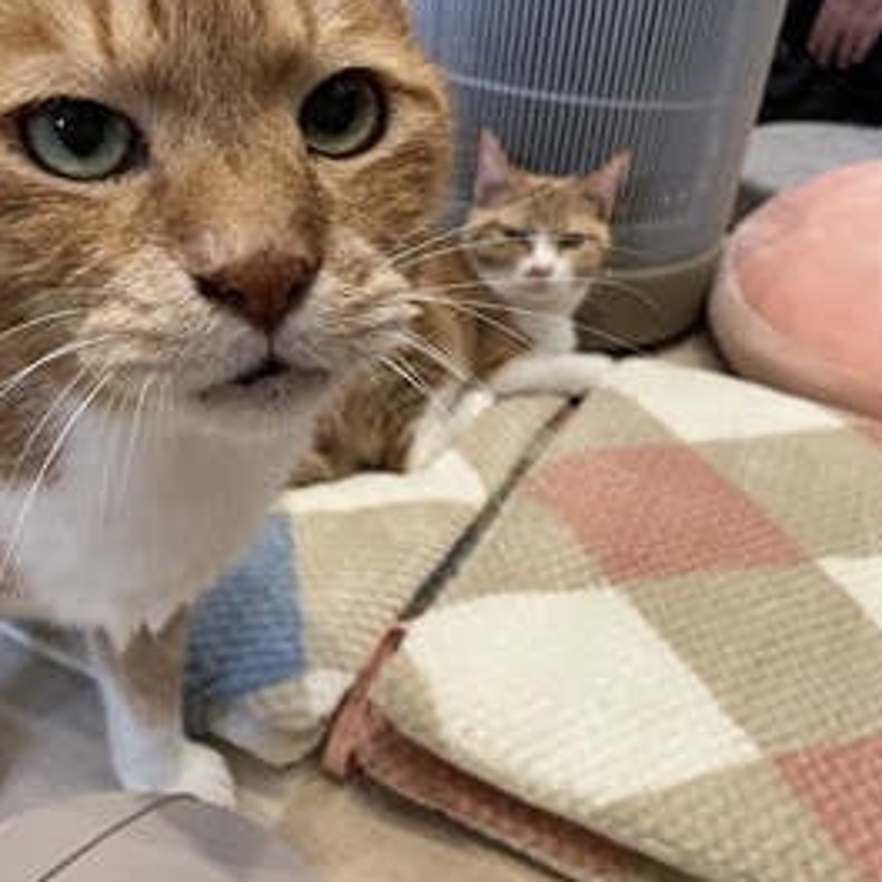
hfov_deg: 48.5
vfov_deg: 48.5
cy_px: 438
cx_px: 441
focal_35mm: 34
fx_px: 980
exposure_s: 1/50
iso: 160
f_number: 1.8
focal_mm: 3.99
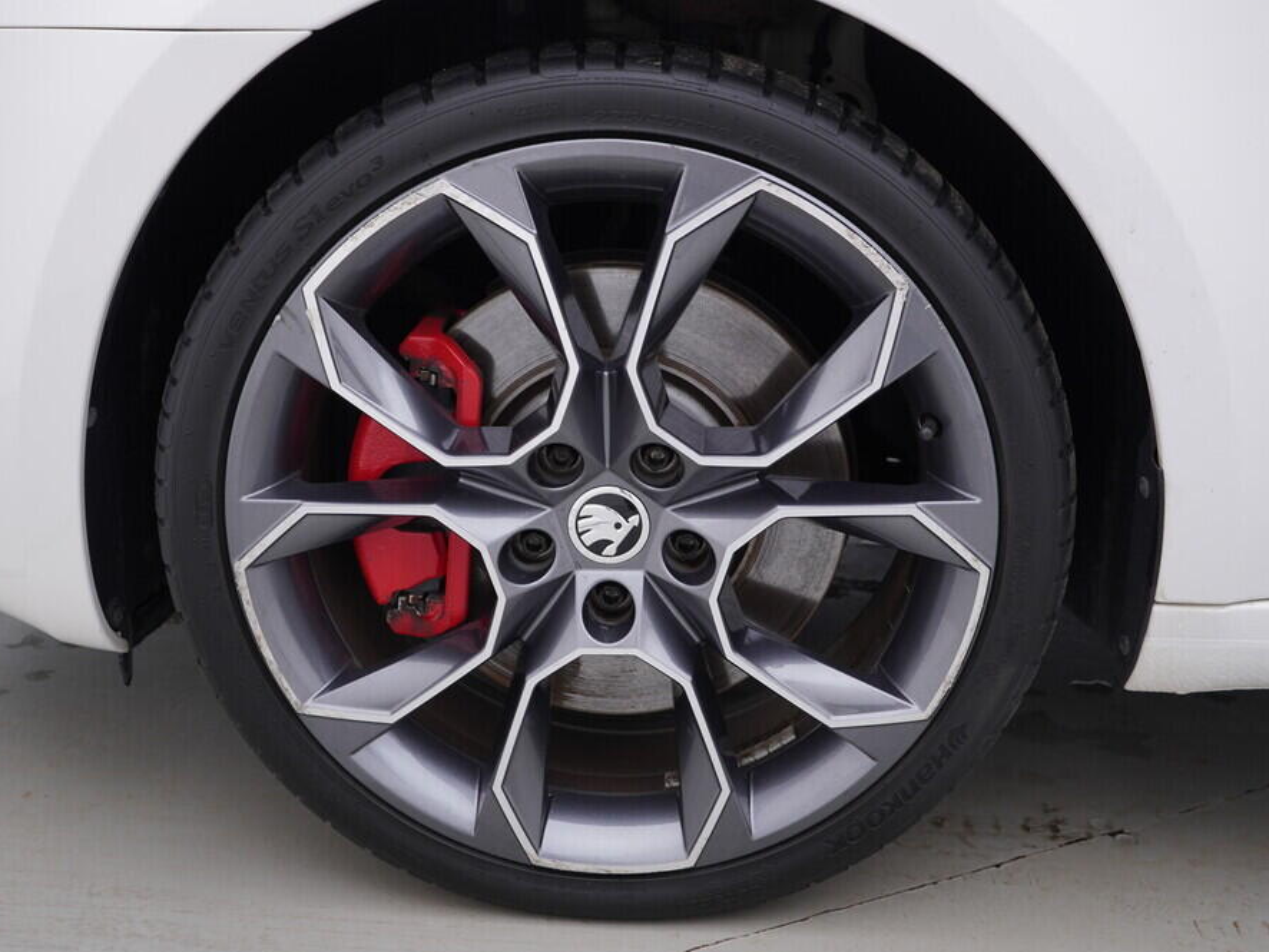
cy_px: 477
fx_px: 1467
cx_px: 629
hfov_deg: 46.8
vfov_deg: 36.0
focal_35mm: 40
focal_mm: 24
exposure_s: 1/60
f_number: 3.5
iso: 125
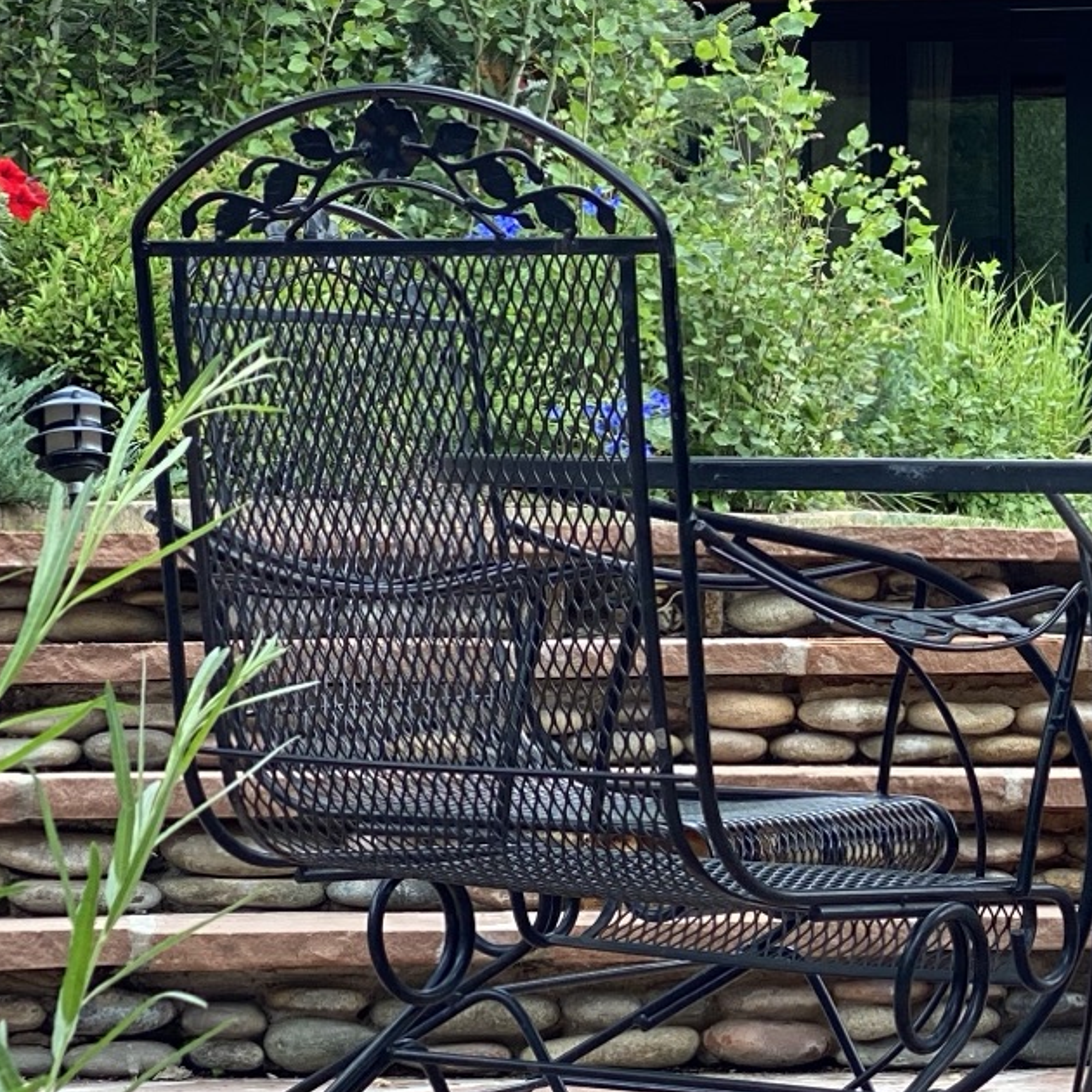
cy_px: 454
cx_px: 997
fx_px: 5211
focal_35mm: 146
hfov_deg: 11.9
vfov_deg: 12.0
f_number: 2
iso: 32
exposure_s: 1/122
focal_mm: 6
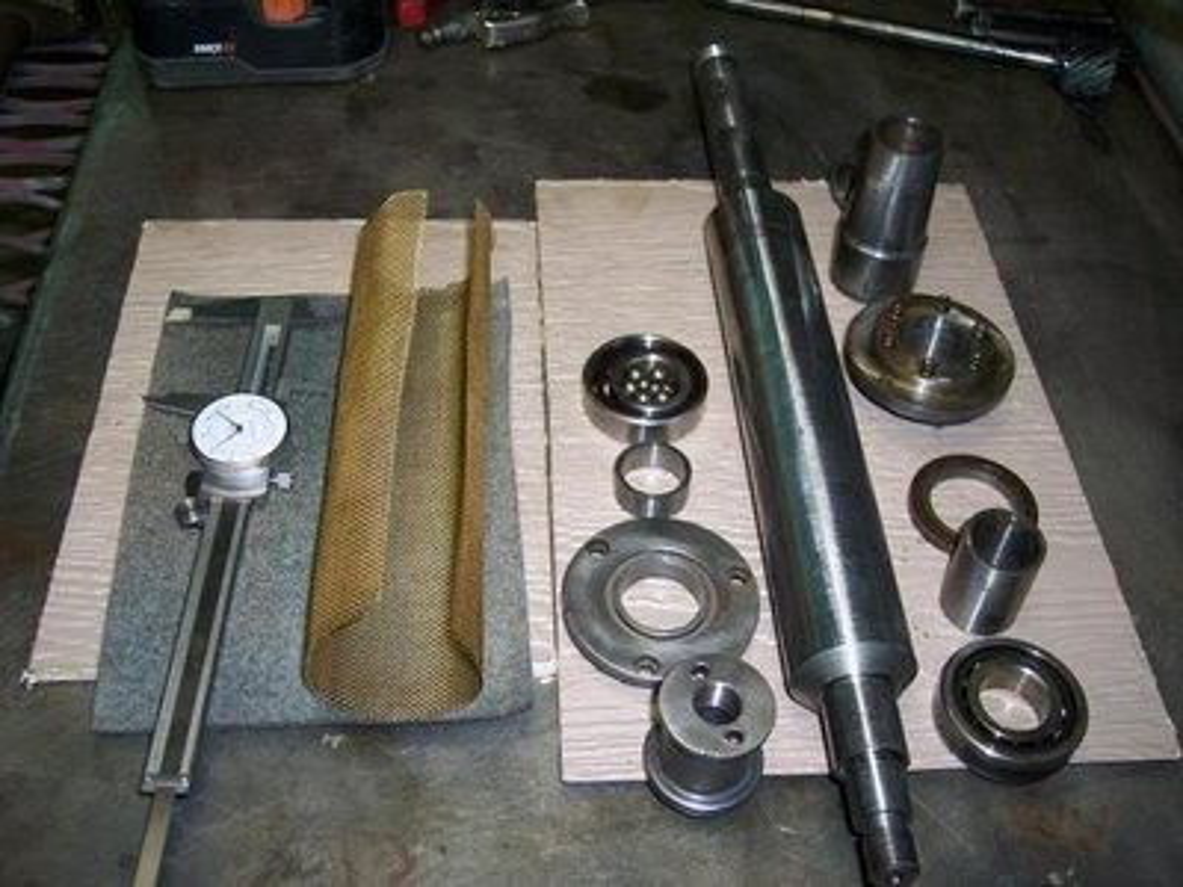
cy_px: 444
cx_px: 592
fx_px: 1333
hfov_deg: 47.9
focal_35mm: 39
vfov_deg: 36.8
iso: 100
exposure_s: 1/60
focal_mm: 8
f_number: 2.8
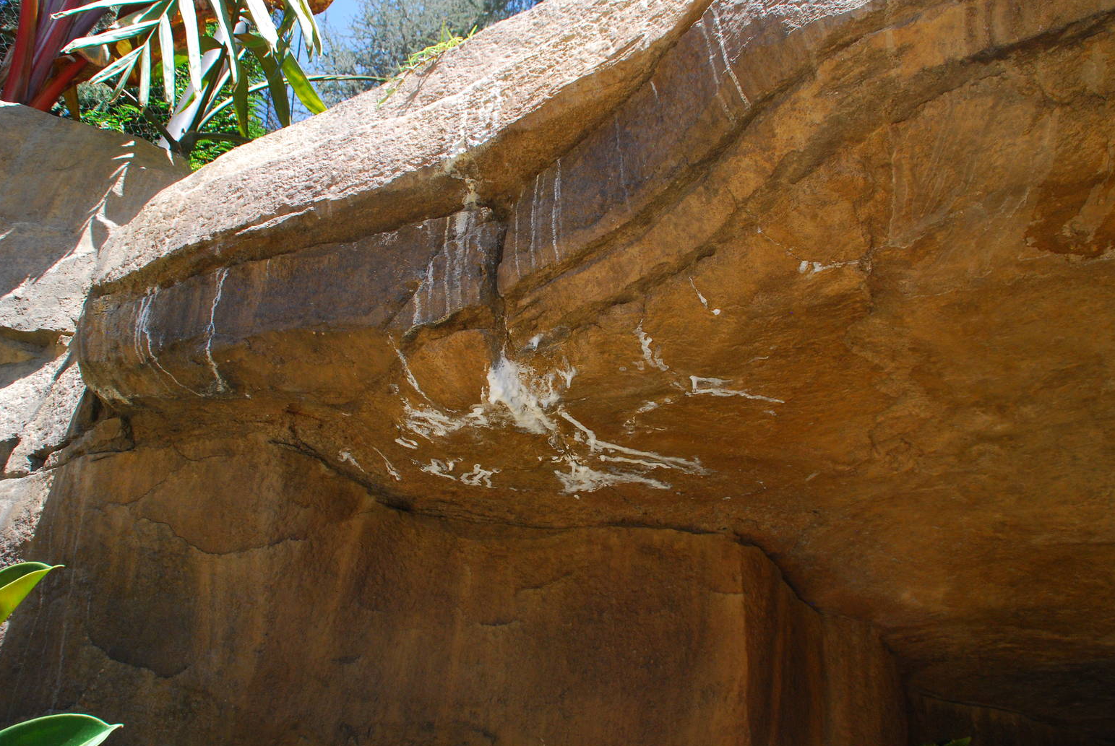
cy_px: 368
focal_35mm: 28
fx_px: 868
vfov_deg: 46.5
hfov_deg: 65.4
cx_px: 561
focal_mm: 18
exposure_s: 1/250
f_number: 8
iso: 500
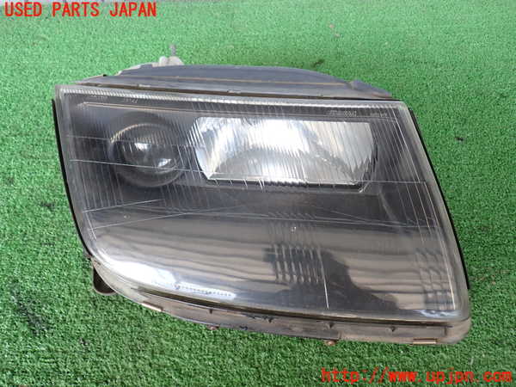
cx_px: 258
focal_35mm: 30
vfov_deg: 46.8
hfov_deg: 60.0
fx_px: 447
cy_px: 194
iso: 160
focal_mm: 5.4
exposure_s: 1/60
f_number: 2.3
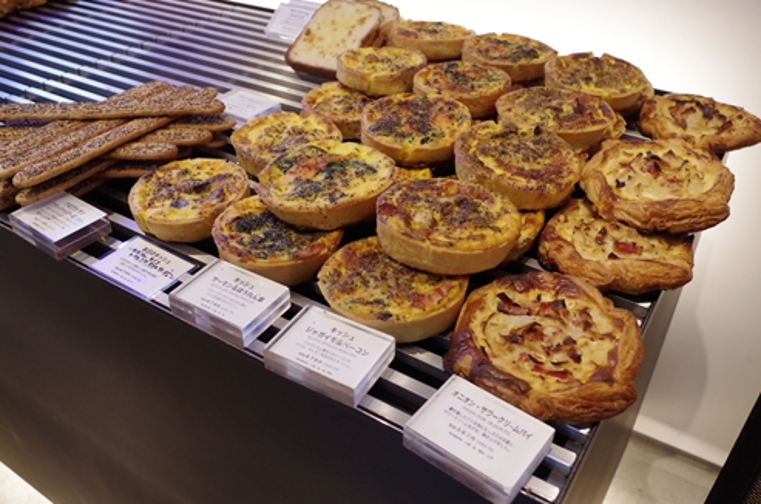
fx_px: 672
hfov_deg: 59.0
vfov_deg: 41.0
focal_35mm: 32
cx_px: 380
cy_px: 252
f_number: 5
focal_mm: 21.25
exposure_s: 1/50
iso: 1600
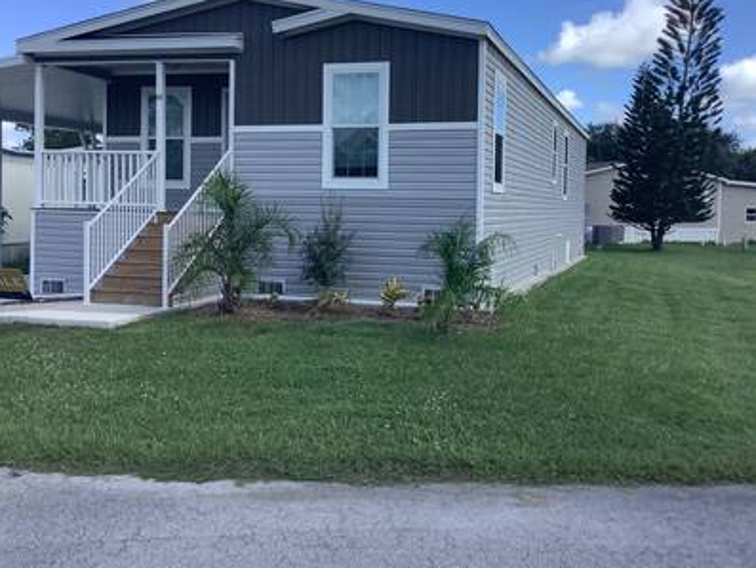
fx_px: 874
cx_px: 379
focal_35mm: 40
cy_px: 231
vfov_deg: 35.9
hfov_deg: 46.8
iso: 25
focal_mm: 3.3
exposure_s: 1/769
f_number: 2.4
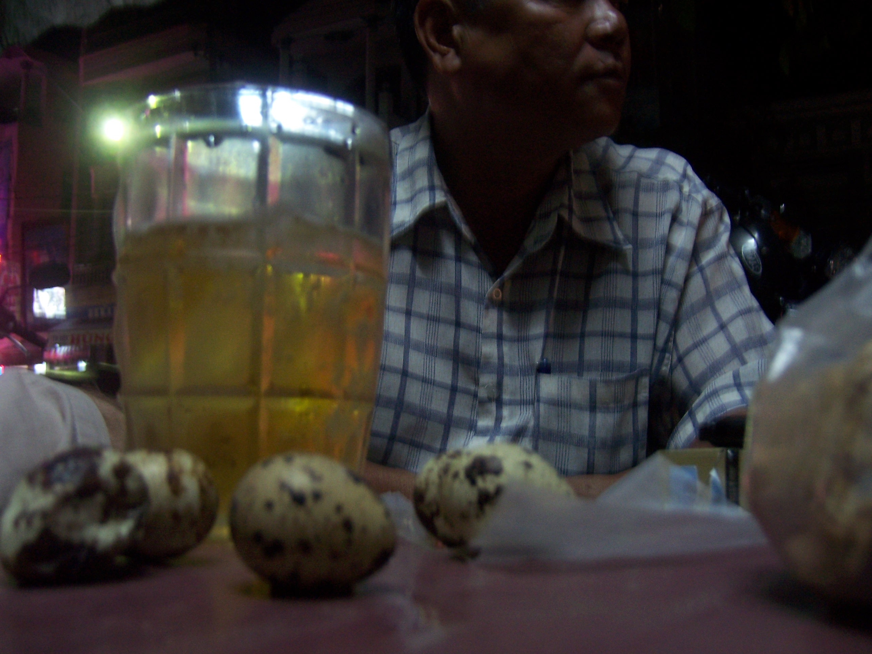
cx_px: 436
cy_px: 327
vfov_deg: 39.7
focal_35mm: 36
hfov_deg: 51.4
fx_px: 907
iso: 160
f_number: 2.8
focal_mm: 6.2
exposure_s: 1/8
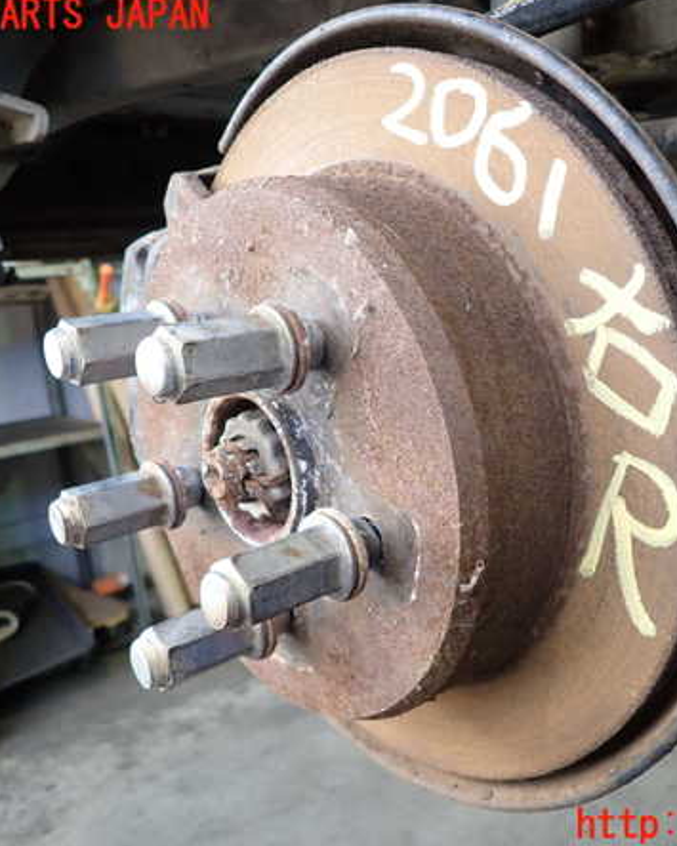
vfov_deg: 54.2
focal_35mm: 33
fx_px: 827
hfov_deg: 44.1
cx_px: 435
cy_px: 421
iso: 200
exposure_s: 1/60
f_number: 2
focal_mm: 4.5
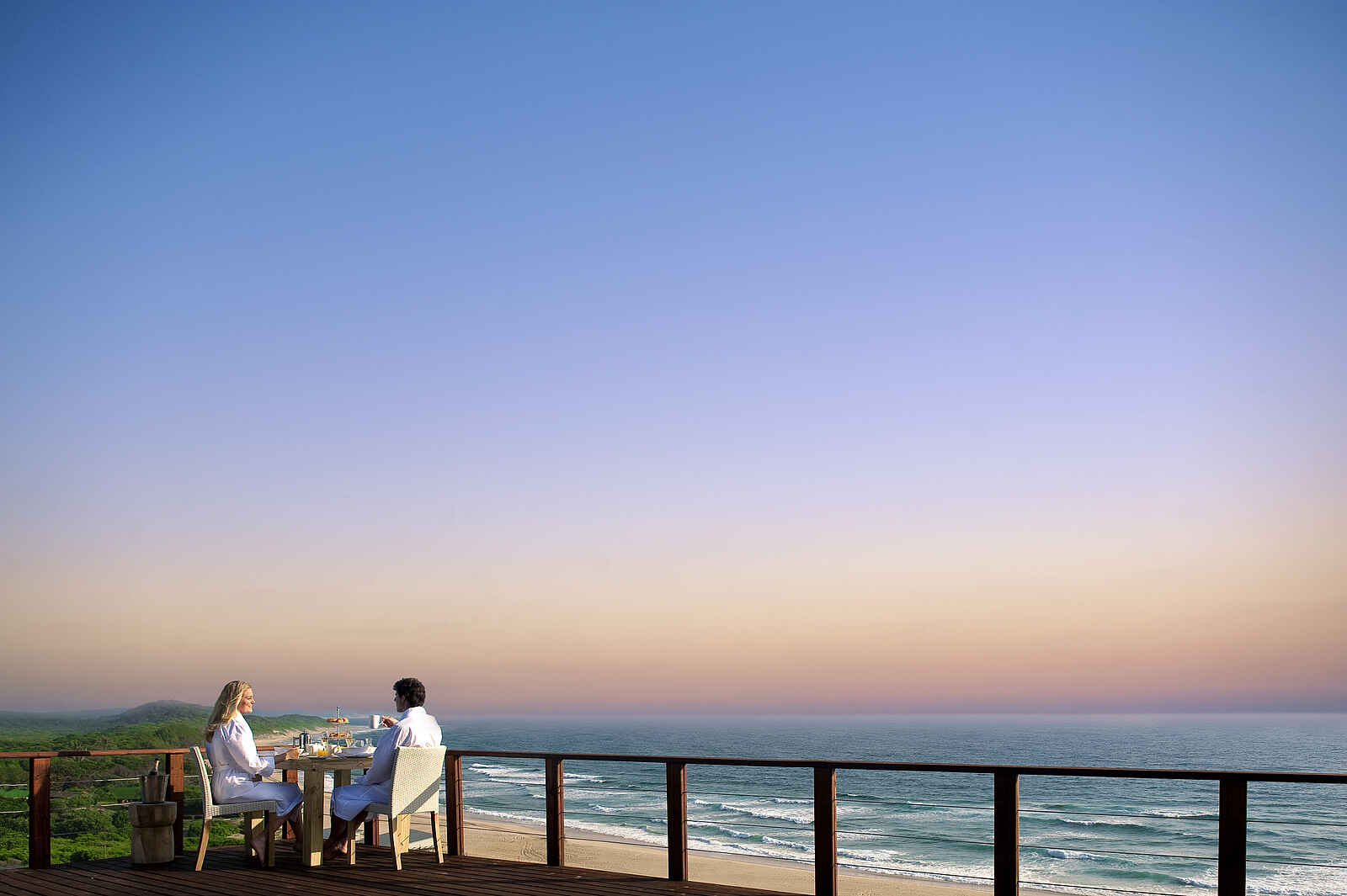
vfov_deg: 37.8
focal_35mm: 35
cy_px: 448
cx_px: 674
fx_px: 1309
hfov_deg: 54.5
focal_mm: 35
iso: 200
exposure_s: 1/125
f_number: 5.6
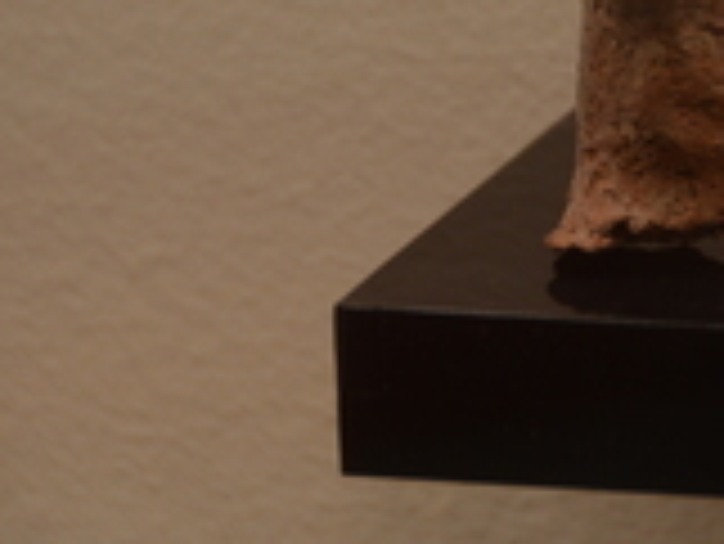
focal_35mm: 787
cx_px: 850
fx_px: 16473
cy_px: 7
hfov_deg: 2.5
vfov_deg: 1.9
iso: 500
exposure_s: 1/40
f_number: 5.6
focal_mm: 200
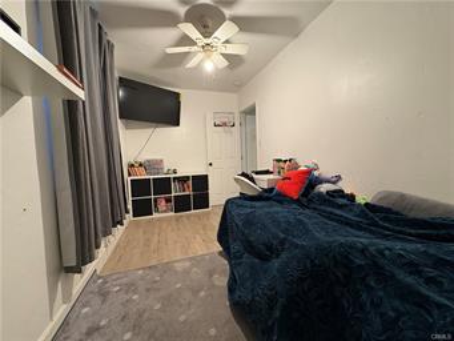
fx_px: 184
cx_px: 227
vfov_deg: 85.7
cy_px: 170
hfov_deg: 102.0
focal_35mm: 14
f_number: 2.2
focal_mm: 2.22
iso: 250
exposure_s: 1/60
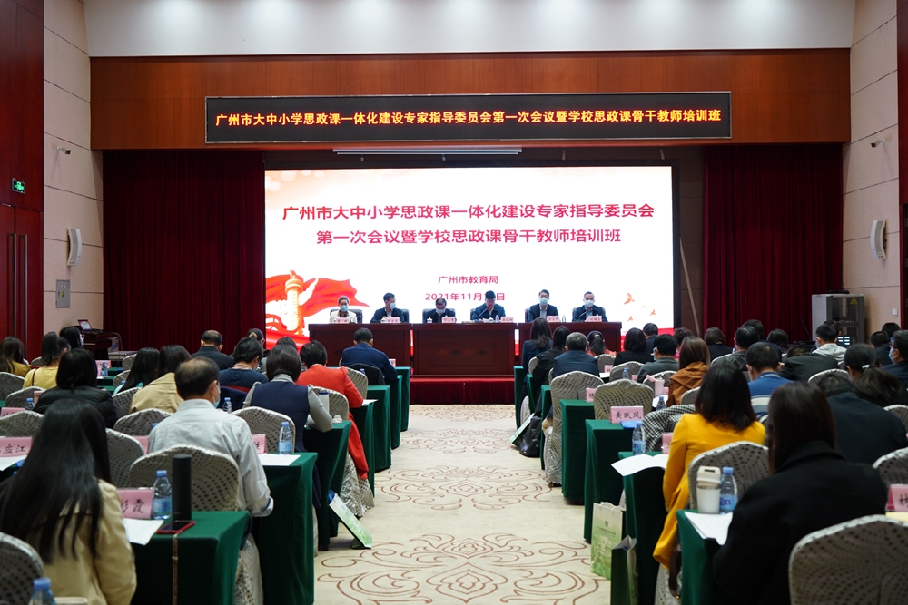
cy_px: 302
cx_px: 454
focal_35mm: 35
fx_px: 883
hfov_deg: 54.4
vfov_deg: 37.9
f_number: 4
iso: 1250
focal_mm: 35
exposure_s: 1/40
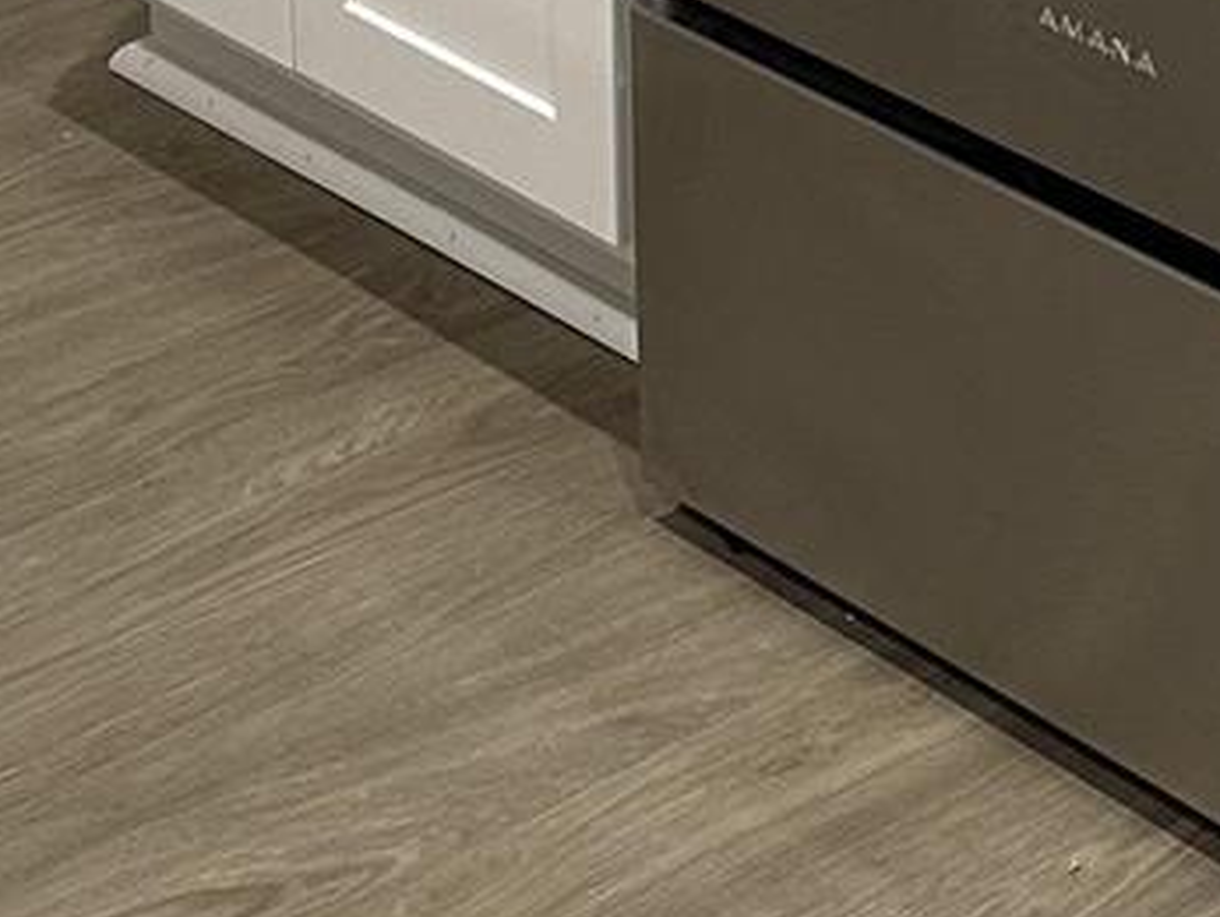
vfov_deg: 9.1
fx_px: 5008
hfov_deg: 13.4
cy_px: -1464
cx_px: 1604
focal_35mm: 142
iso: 125
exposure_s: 1/60
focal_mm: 6.86
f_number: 1.78
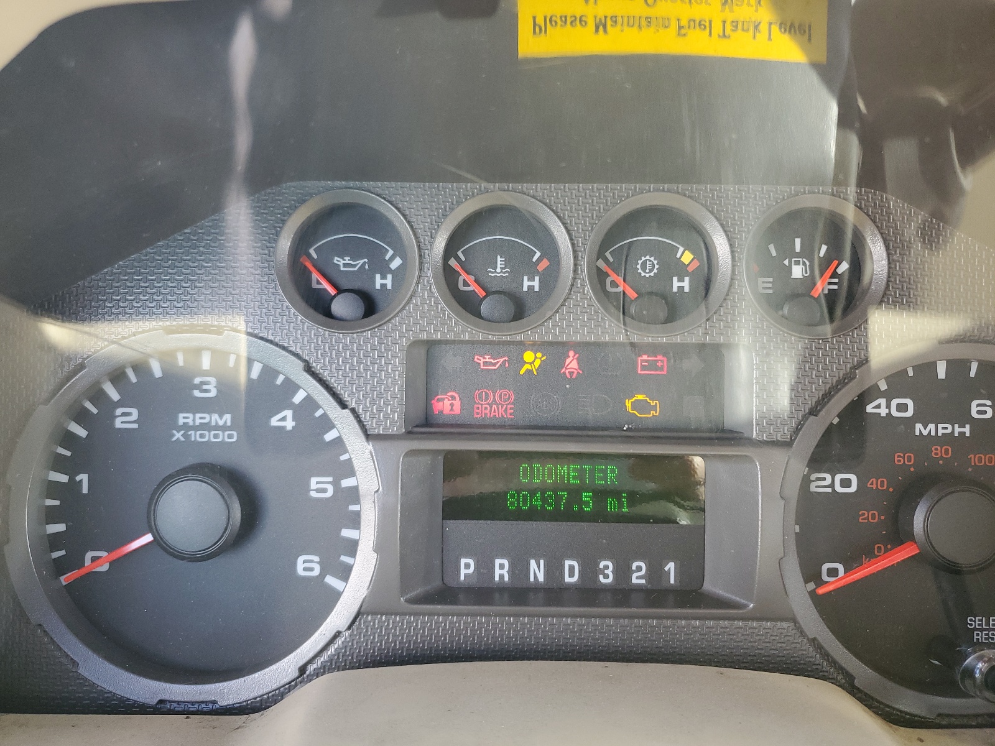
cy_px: 373
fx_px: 747
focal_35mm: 26
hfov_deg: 67.3
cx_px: 498
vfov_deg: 53.1
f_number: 1.5
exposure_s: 1/120
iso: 92
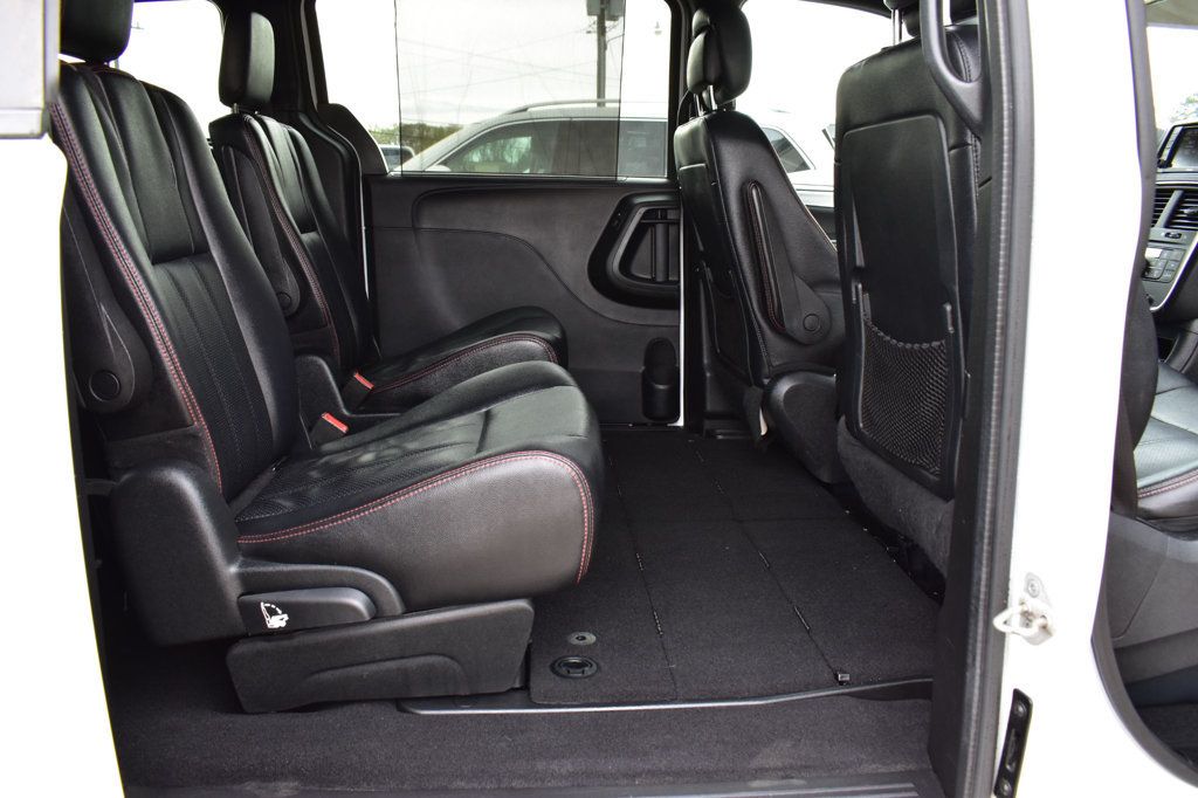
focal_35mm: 27
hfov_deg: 67.4
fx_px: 898
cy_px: 399
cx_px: 599
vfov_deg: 47.9
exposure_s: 1/40
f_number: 7.1
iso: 400
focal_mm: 18
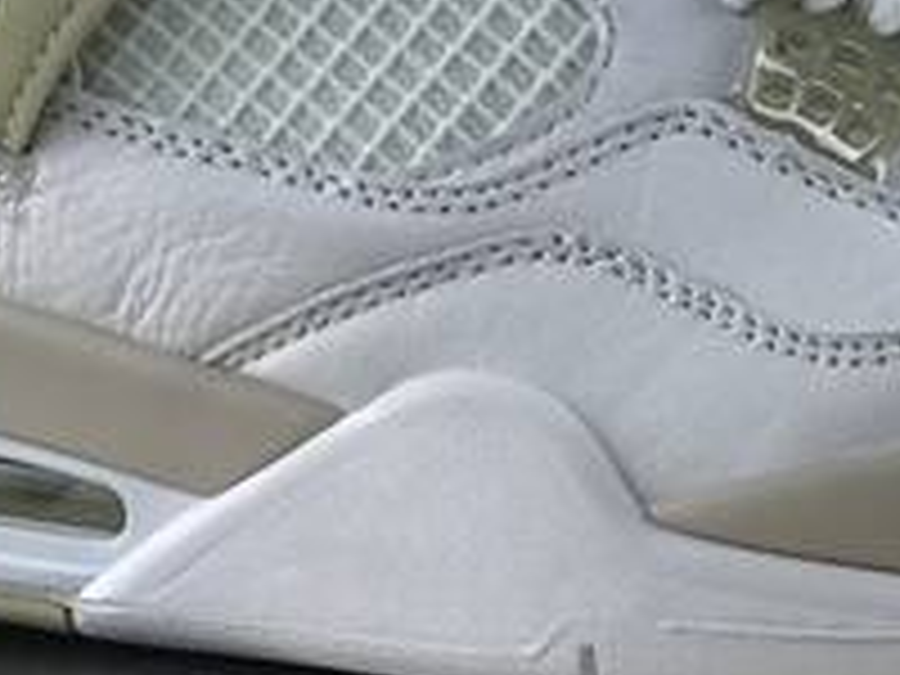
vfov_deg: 7.0
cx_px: 954
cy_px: -268
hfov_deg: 9.3
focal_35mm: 211
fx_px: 5486
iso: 50
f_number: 2.8
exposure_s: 1/50
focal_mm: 6.6
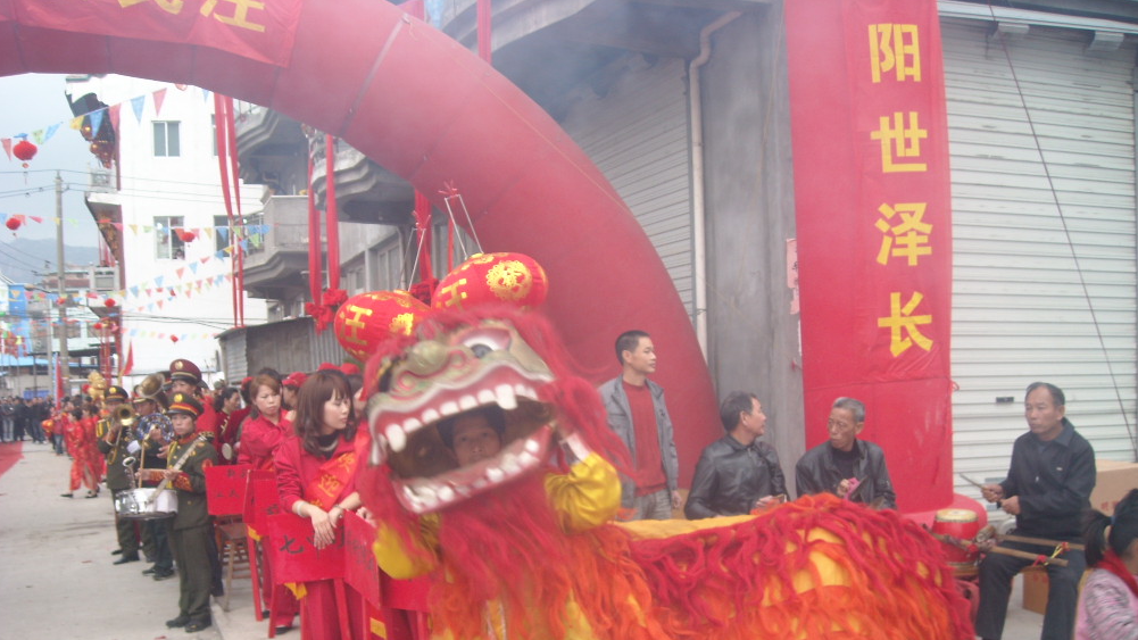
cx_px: 560
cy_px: 433
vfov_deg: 30.2
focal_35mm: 39
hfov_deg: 51.6
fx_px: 1177
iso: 67
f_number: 2.8
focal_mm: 5.7
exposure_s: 1/60
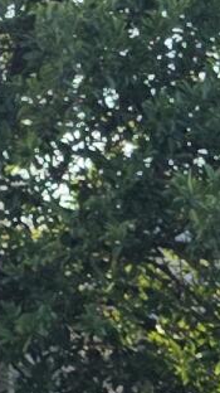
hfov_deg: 4.7
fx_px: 2505
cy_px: 1011
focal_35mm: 241
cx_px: 802
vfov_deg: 8.1
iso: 80
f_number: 1.7
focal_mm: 6.3
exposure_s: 1/2450
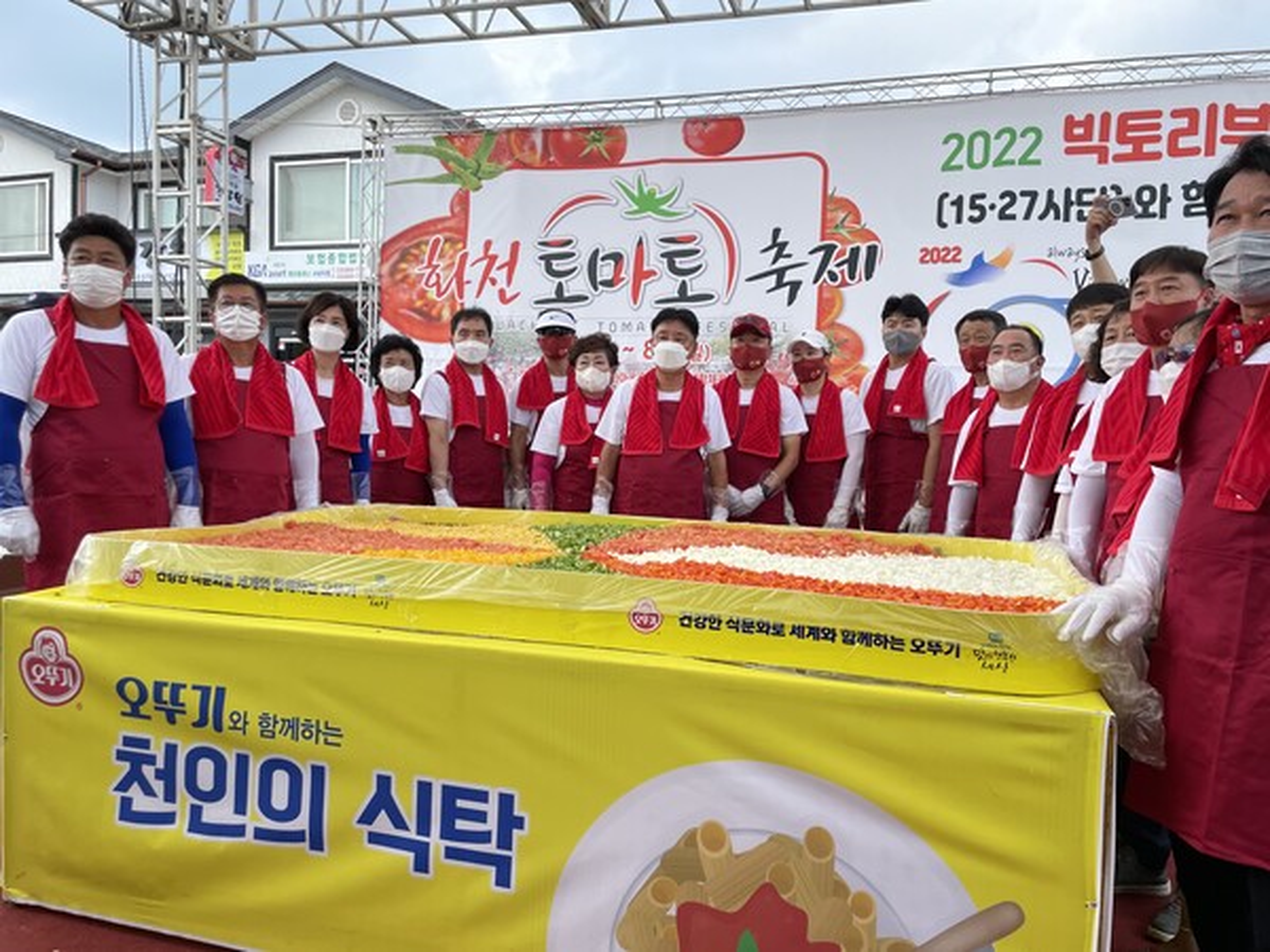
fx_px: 954
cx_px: 635
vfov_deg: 53.1
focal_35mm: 26
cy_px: 476
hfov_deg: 67.3
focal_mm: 4.2
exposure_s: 1/1276
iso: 32
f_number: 1.6
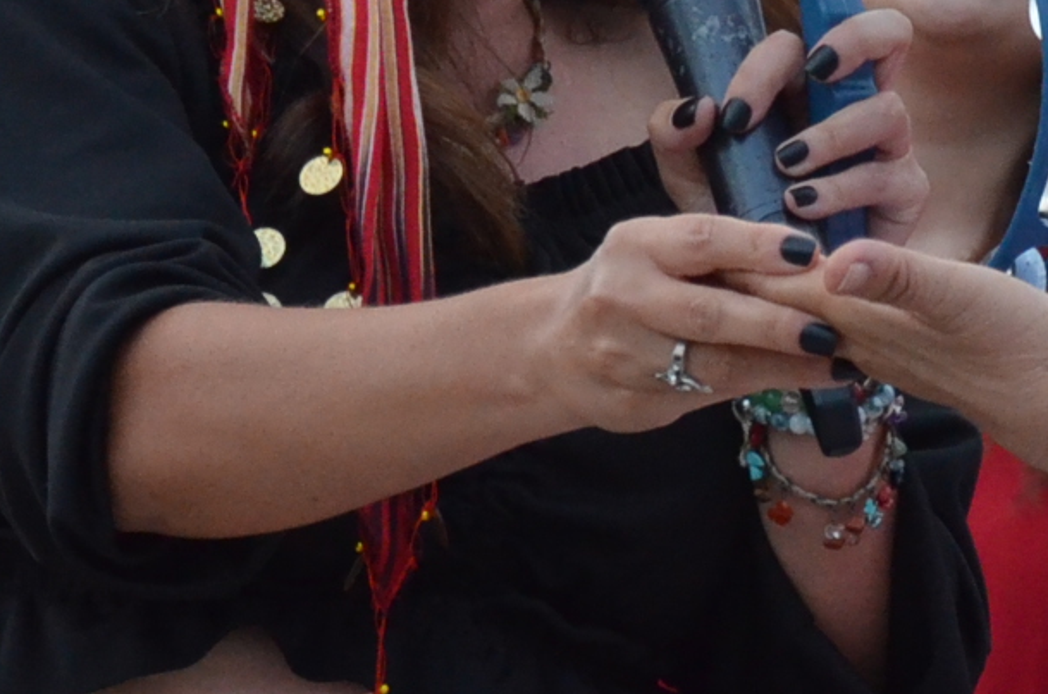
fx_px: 14987
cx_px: 1076
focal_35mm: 516
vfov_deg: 2.7
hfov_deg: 4.0
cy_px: 238
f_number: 5.6
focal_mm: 85
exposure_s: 1/125
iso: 1800
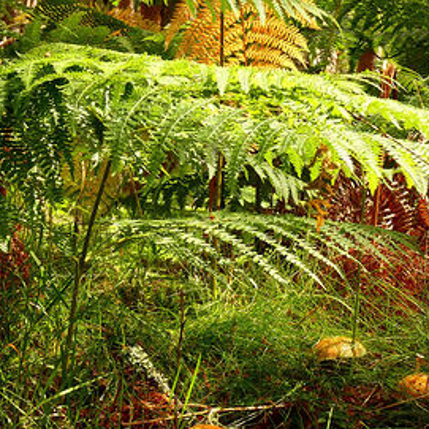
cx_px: 190
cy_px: 344
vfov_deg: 12.0
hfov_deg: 12.0
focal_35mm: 145
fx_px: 2033
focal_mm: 13.3
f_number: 4.4
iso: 200
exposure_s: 1/250
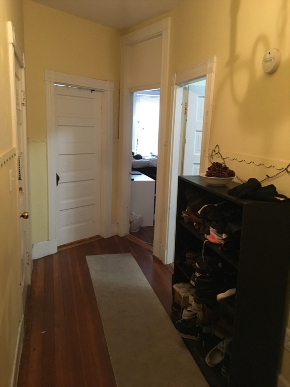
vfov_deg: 61.7
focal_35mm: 29
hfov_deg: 48.2
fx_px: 324
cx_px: 145
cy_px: 194
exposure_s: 1/15
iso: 320
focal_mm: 4.15
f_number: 2.2
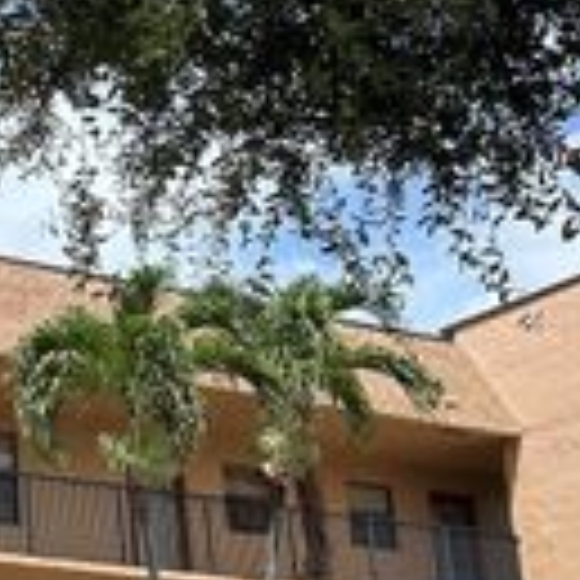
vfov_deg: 19.5
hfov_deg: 18.1
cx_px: -189
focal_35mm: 89
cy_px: 326
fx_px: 1687
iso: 50
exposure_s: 1/3356
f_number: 1.5
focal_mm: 5.7
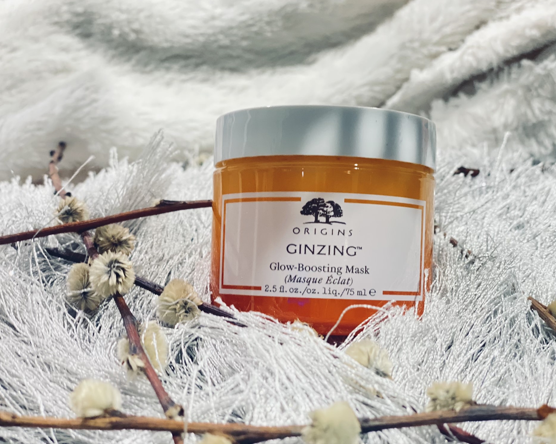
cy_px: 220
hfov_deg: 34.1
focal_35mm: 55
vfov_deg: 27.6
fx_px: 905
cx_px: 291
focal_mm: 6
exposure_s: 1/24
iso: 400
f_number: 2
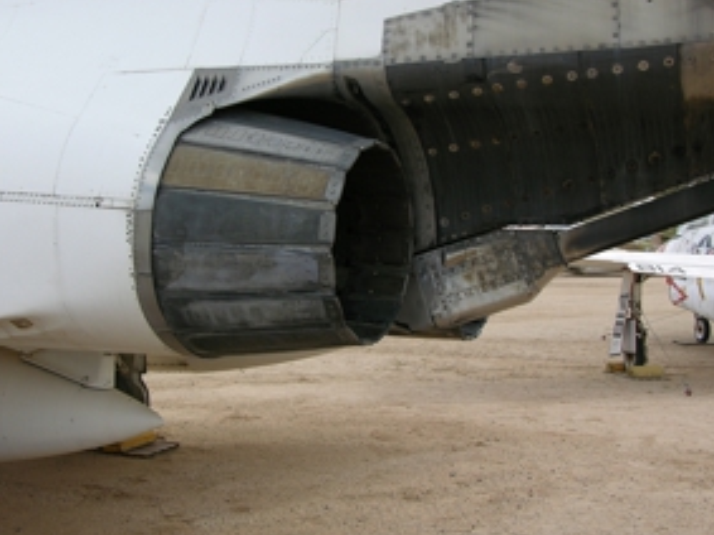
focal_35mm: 47
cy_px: 231
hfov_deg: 40.4
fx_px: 969
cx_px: 325
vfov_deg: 30.8
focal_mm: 8.9
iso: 50
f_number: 3.5
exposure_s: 1/500
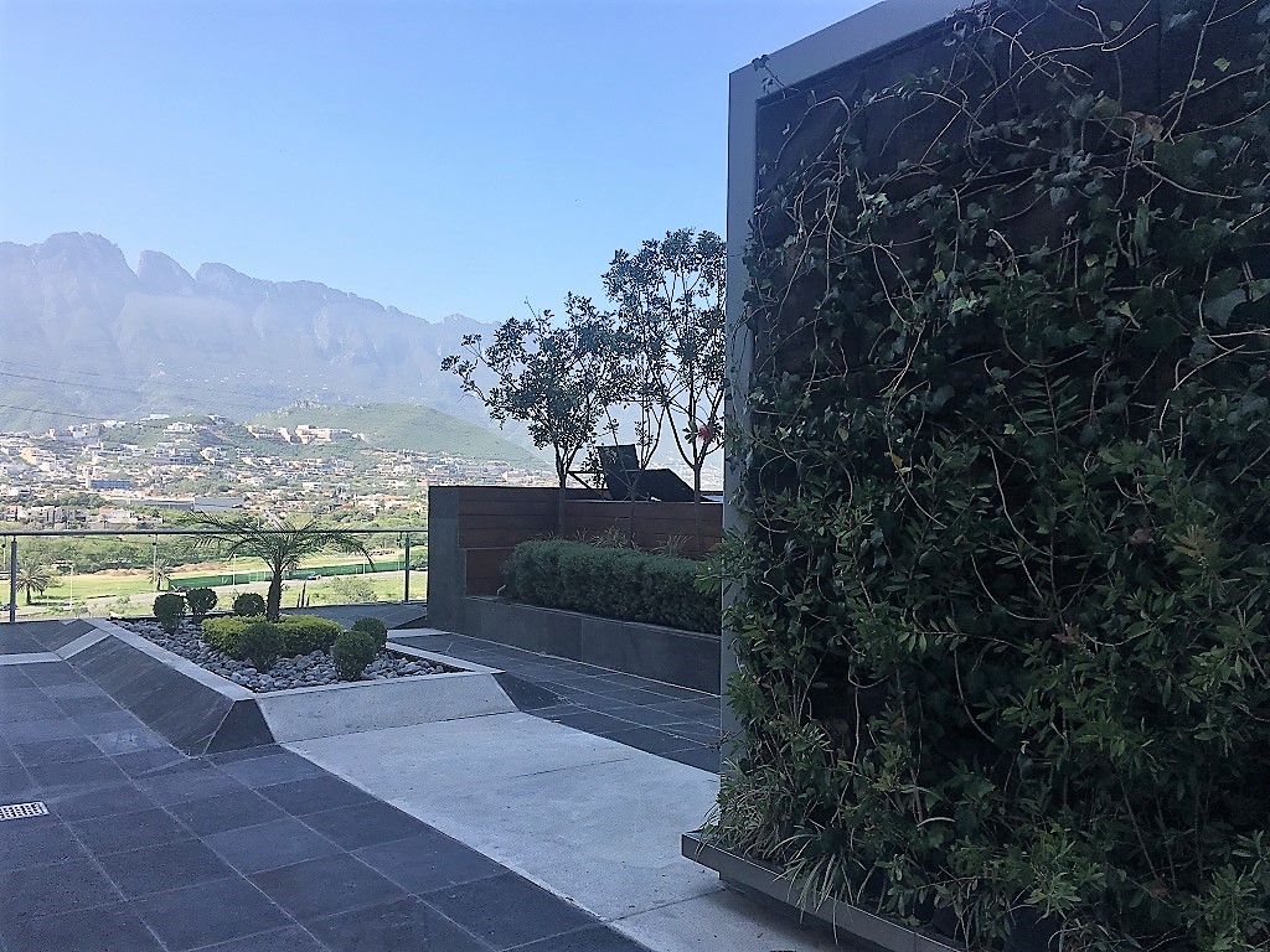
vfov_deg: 48.2
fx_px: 1064
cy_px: 476
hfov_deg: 61.7
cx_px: 635
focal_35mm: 29
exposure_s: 1/705
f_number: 2.2
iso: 25
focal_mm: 4.15
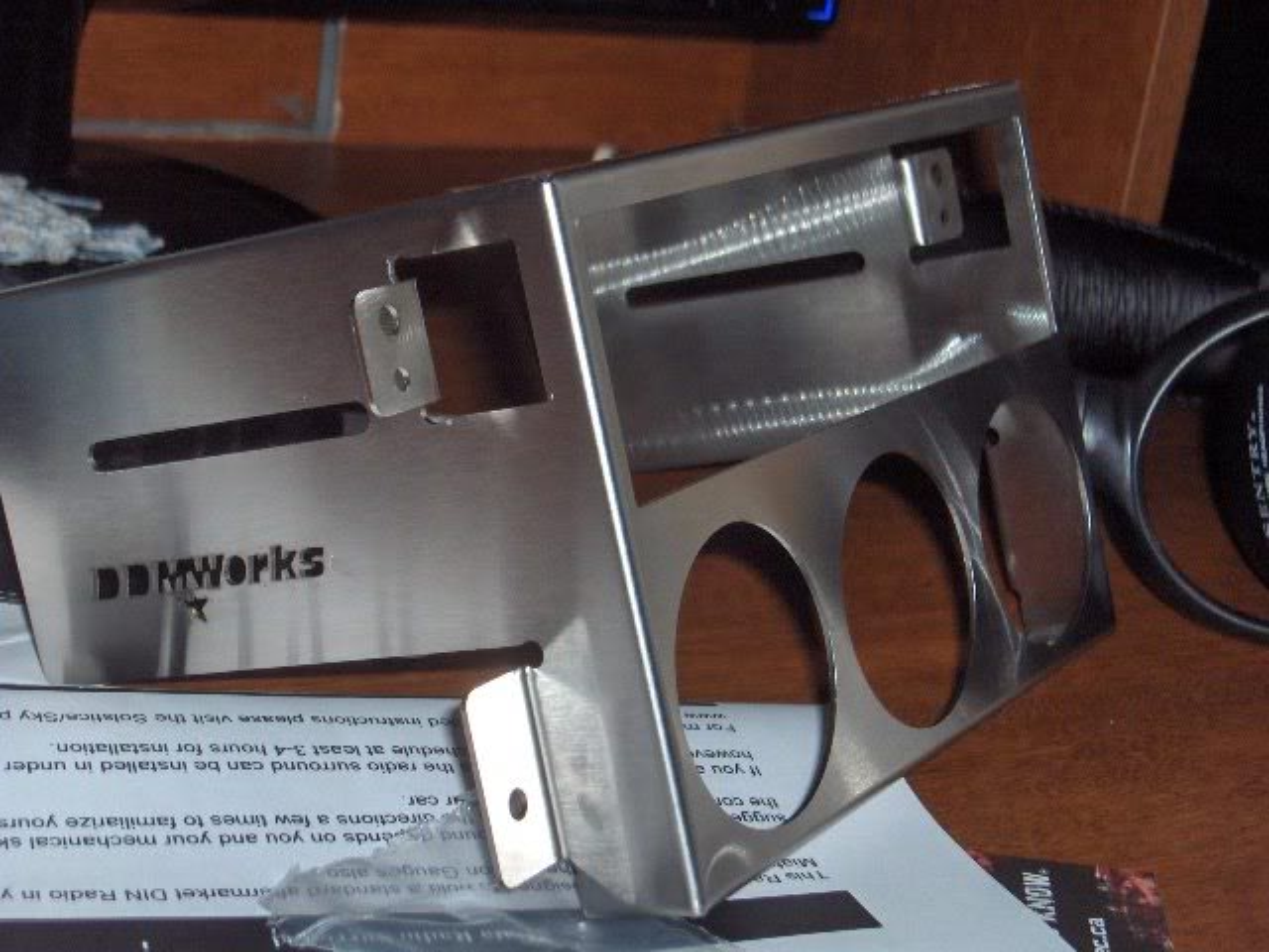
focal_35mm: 70
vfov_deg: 21.0
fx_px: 2566
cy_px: 476
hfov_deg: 27.8
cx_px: 634
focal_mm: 14.3
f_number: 6
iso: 100
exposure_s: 1/90
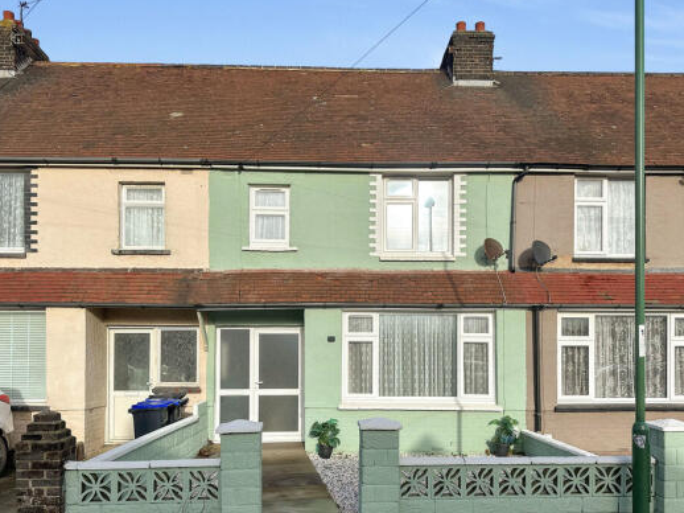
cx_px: 352
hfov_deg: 65.3
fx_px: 533
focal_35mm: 27
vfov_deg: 51.3
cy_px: 273
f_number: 1.78
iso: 80
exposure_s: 1/6211
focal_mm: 6.86
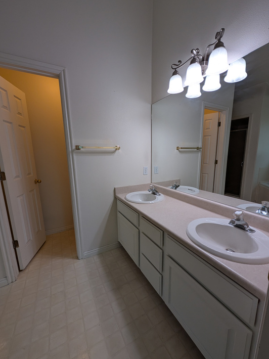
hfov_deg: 89.8
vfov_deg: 106.2
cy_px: 182
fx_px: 135
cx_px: 141
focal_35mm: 13
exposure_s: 1/120
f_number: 1.7
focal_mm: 2.02
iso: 90
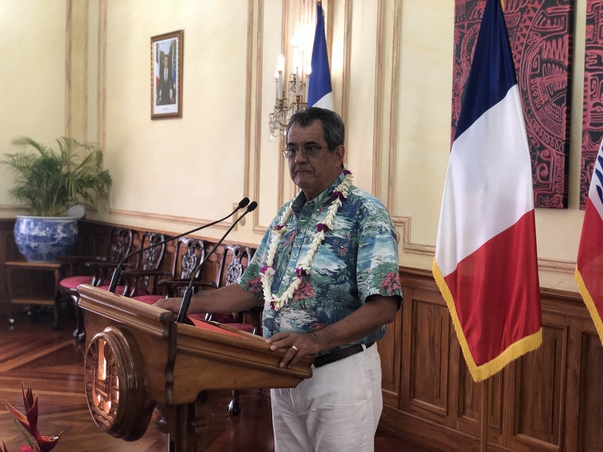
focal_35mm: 52
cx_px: 302
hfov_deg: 36.8
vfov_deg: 28.0
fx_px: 906
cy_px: 226
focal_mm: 6
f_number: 2.4
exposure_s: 1/30
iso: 125
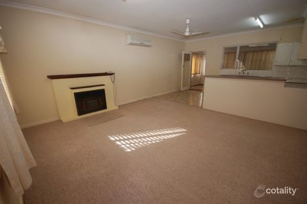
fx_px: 128
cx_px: 154
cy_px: 102
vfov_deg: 77.3
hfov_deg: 100.4
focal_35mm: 15
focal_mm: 10
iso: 200
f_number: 4
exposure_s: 1/60
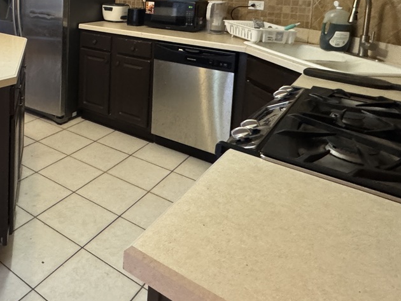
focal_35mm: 32
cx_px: 66
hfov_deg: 52.2
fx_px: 371
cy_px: 22
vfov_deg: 40.3
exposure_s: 1/60
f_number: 2.2
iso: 800
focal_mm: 2.22
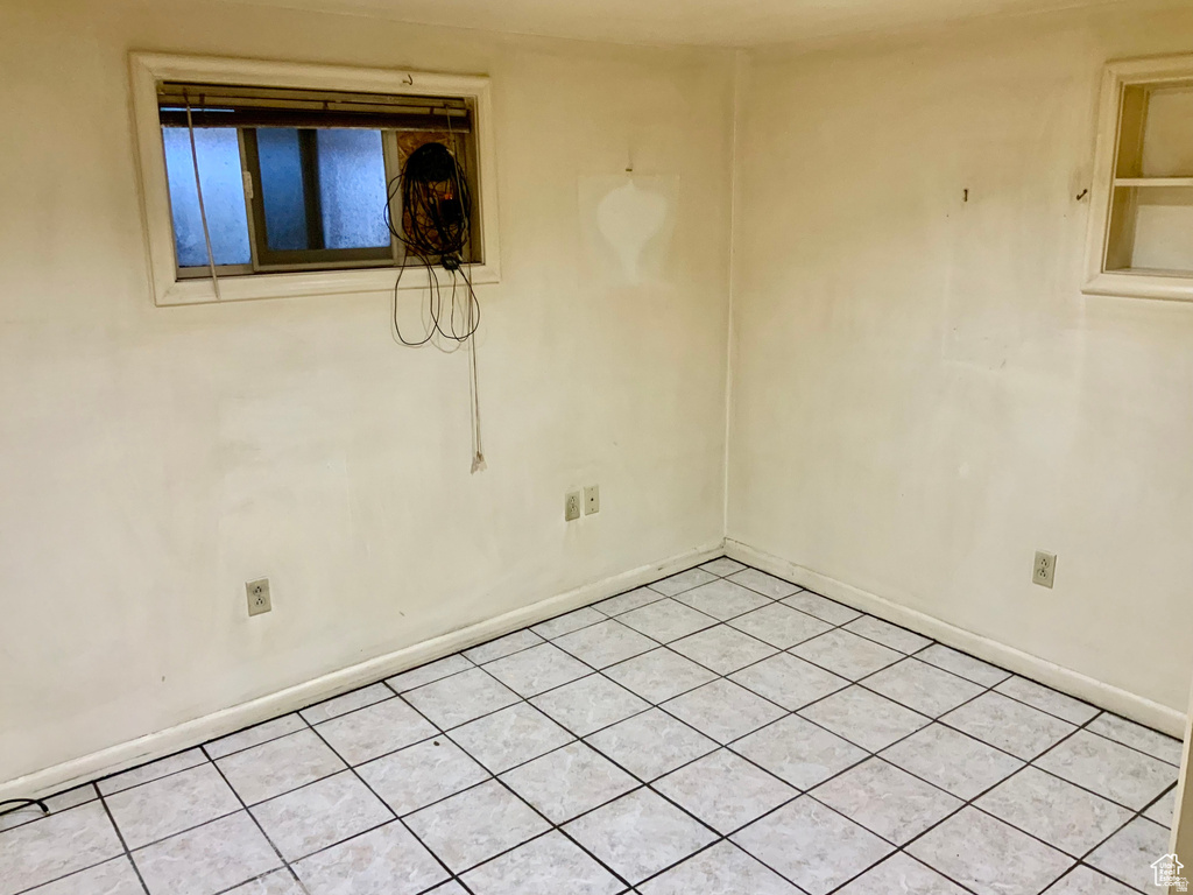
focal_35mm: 29
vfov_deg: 48.2
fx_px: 999
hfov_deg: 61.7
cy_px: 448
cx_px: 596
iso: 200
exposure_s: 1/60
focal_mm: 3
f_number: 1.8
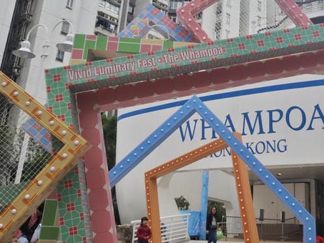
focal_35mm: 45
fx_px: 421
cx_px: 237
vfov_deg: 32.0
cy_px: 82
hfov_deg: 41.0
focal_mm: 2.03
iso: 50
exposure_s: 1/1301
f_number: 1.8
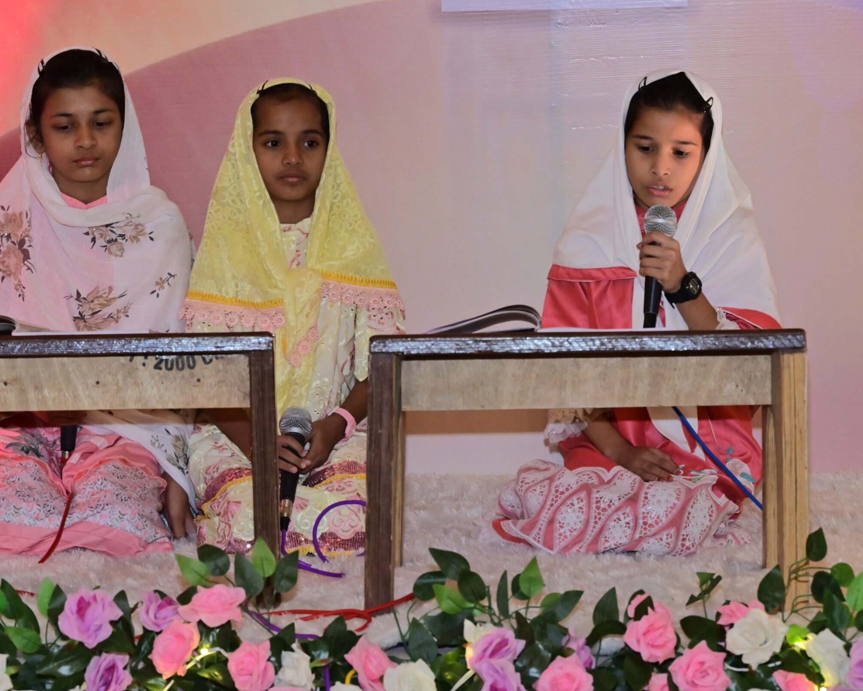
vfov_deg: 12.2
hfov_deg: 15.3
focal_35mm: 126
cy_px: 332
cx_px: 368
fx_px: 3219
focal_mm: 105
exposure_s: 1/125
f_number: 8
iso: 1000
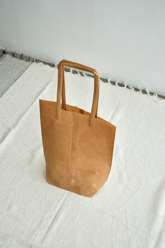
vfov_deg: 36.2
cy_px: 124
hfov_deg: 24.6
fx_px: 378
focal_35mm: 55
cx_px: 82
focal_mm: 55
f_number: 5
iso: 200
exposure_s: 1/160
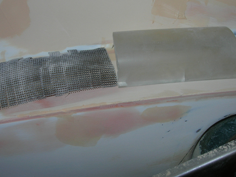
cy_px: 71
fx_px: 348
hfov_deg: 37.5
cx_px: 113
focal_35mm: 51
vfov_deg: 28.5
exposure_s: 1/60.1
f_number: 4.8
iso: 64
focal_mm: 7.8
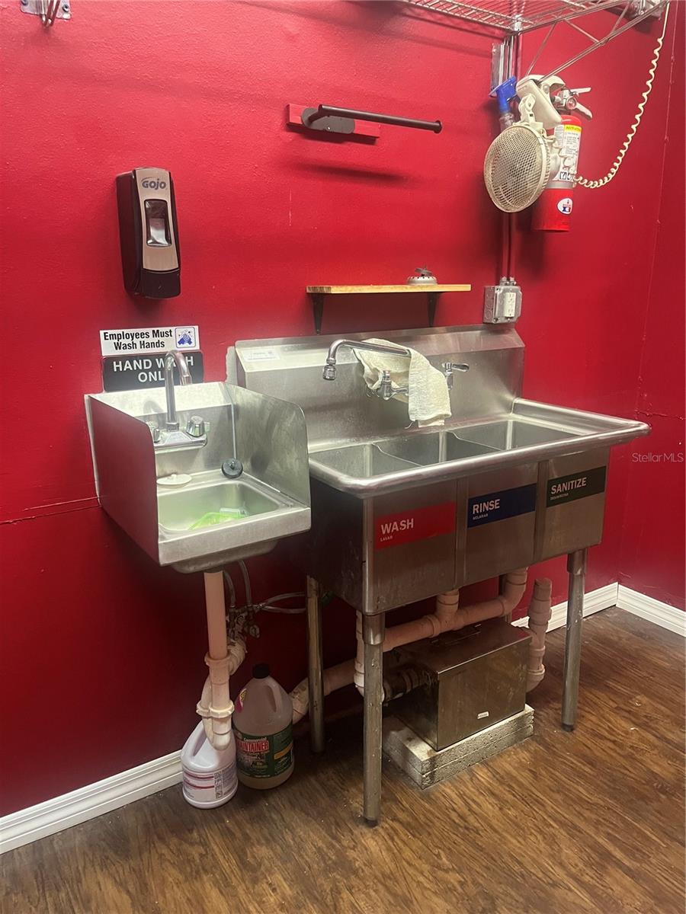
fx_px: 687
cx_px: 343
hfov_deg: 53.1
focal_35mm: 26
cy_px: 457
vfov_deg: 67.3
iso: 400
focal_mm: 5.1
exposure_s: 1/60
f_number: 1.6
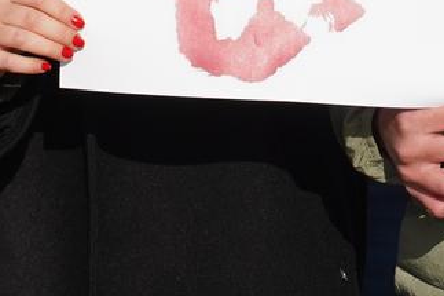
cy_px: -268
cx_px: 351
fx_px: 6410
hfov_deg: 4.0
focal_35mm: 520
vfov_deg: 2.6
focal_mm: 105
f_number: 4
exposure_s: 1/8000
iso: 640
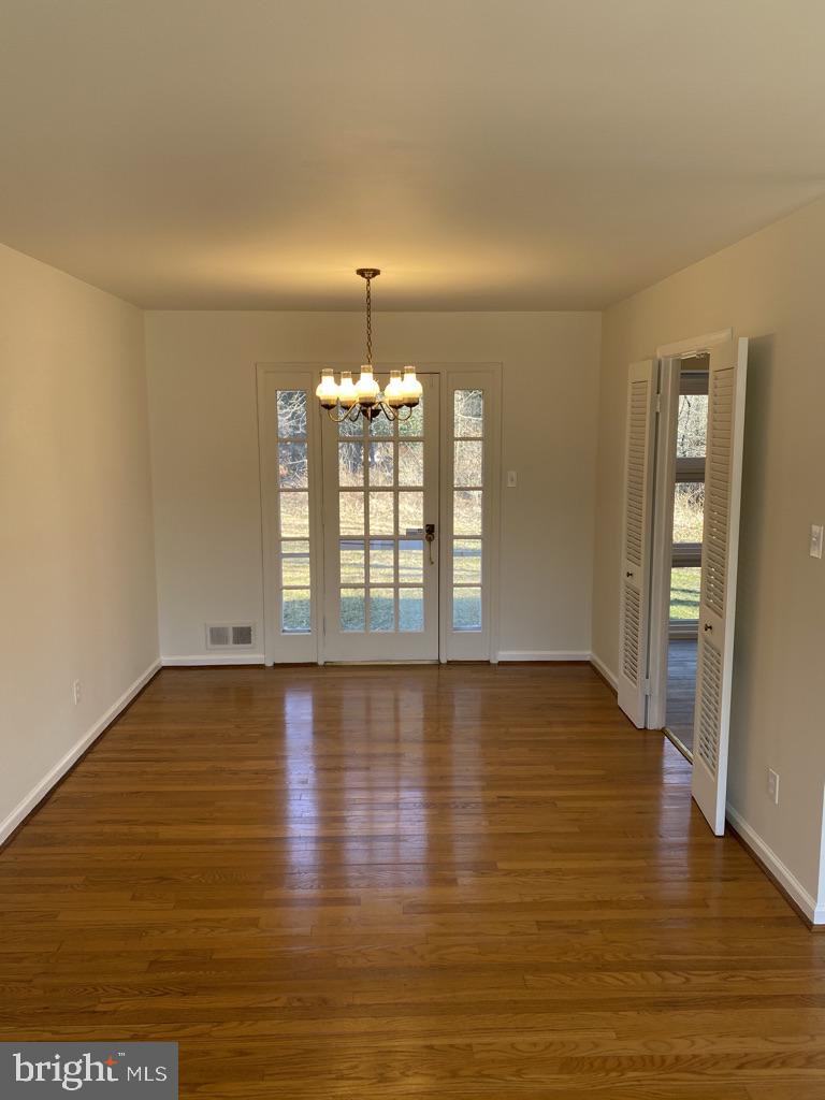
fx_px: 826
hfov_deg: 53.1
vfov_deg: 67.3
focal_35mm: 26
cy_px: 550
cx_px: 412
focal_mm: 4.25
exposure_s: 1/122
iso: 50
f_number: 1.8
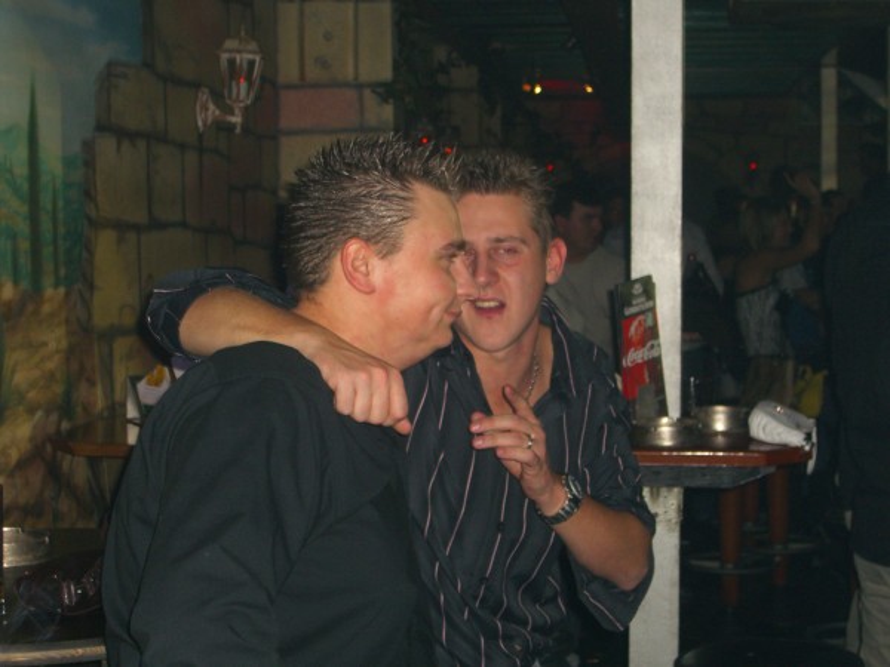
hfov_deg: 28.6
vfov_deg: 21.6
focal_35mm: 68
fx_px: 1748
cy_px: 334
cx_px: 445
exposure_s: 1/60
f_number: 4
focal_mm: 14.2
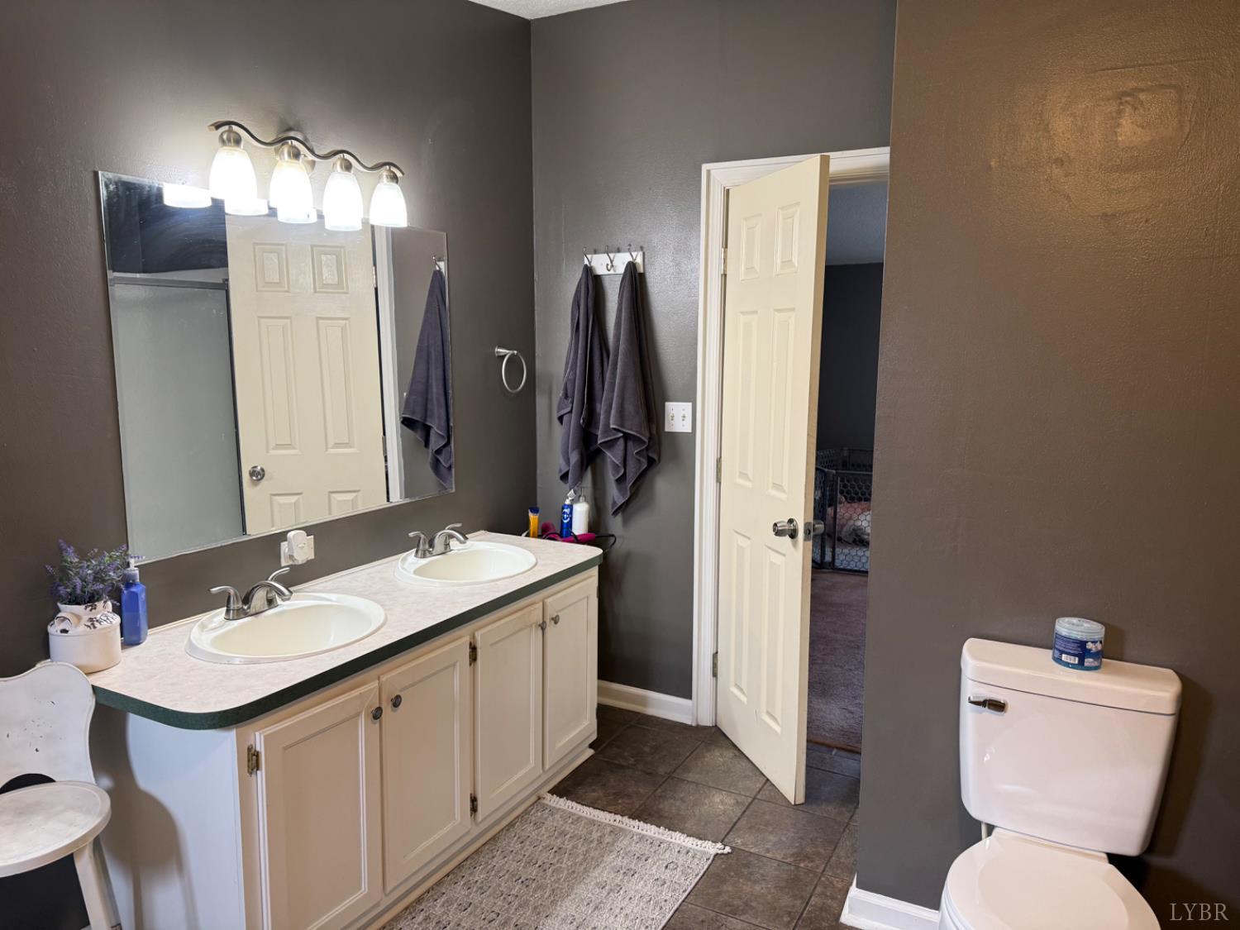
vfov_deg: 56.8
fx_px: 860
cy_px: 465
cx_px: 620
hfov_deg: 71.6
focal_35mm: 24
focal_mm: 6.76
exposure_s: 1/120
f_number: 1.78
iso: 200
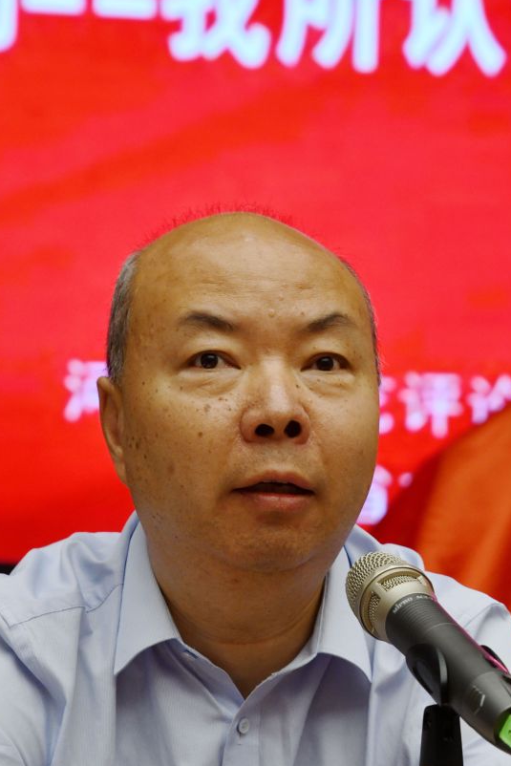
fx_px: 3384
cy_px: 482
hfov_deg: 8.6
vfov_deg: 12.9
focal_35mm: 159
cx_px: 267
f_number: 8
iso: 1250
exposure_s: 1/160
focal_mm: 85
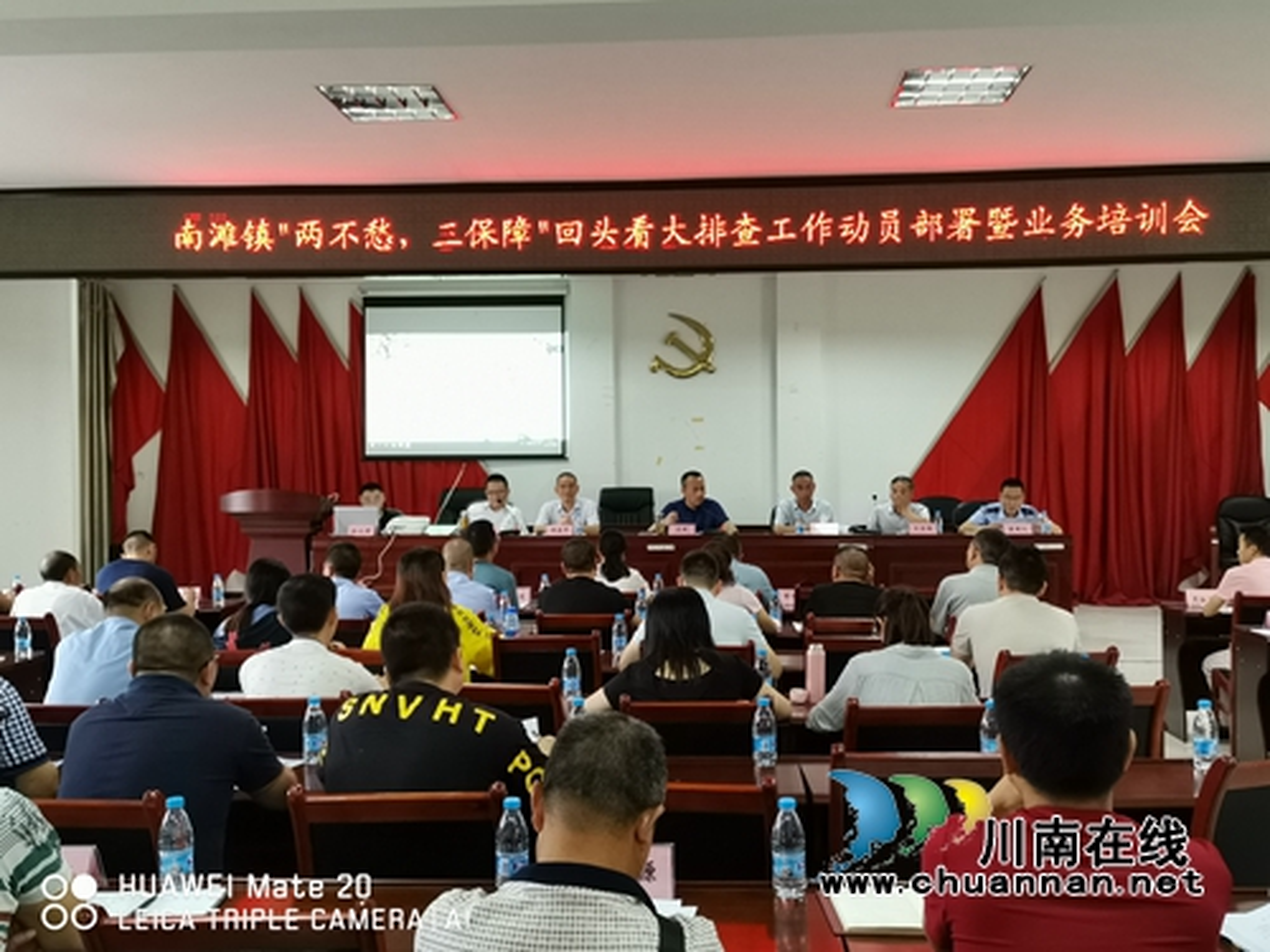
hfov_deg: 55.4
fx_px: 1211
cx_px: 635
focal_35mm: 33
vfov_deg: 42.9
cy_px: 476
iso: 250
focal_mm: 4.75
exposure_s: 1/36
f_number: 1.8
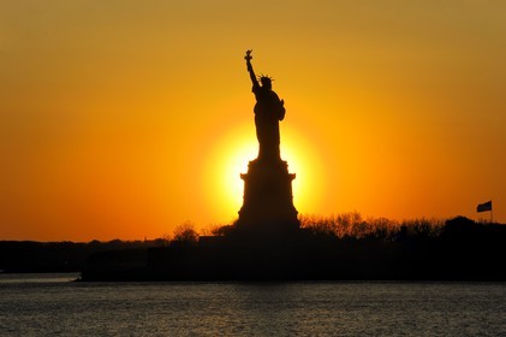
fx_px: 2809
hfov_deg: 10.3
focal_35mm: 200
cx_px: 253
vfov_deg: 6.9
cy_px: 168
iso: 400
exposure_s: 1/640
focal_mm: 200
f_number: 22
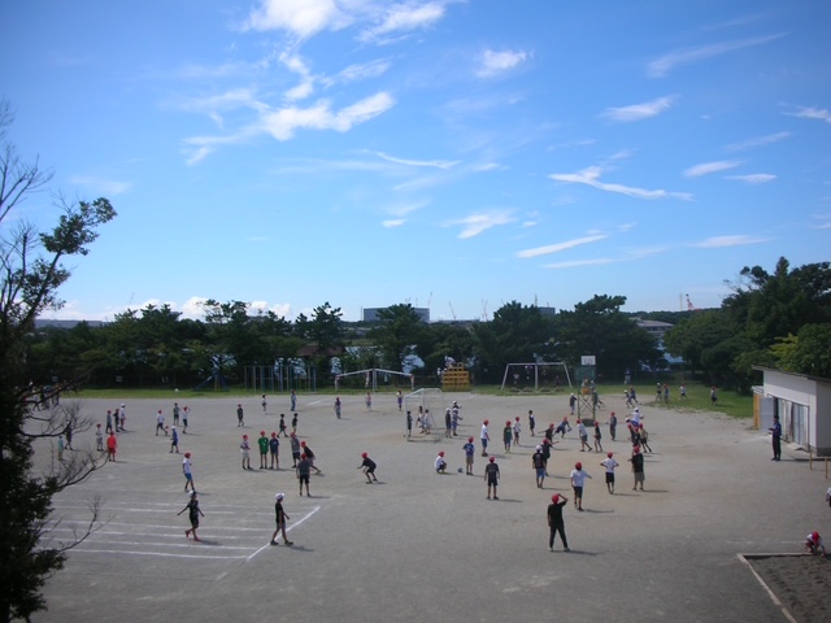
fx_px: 840
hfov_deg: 52.6
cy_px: 312
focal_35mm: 35
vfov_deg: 40.7
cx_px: 416
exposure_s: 1/103
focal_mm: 5.8
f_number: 8.5
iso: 50
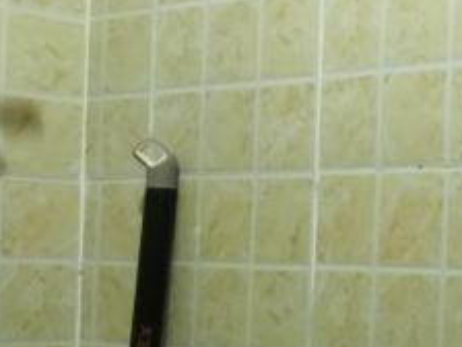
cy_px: 248
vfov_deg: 13.8
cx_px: 722
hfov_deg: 16.5
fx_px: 1428
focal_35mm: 107
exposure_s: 1/50
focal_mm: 3.95
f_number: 1.8
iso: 449
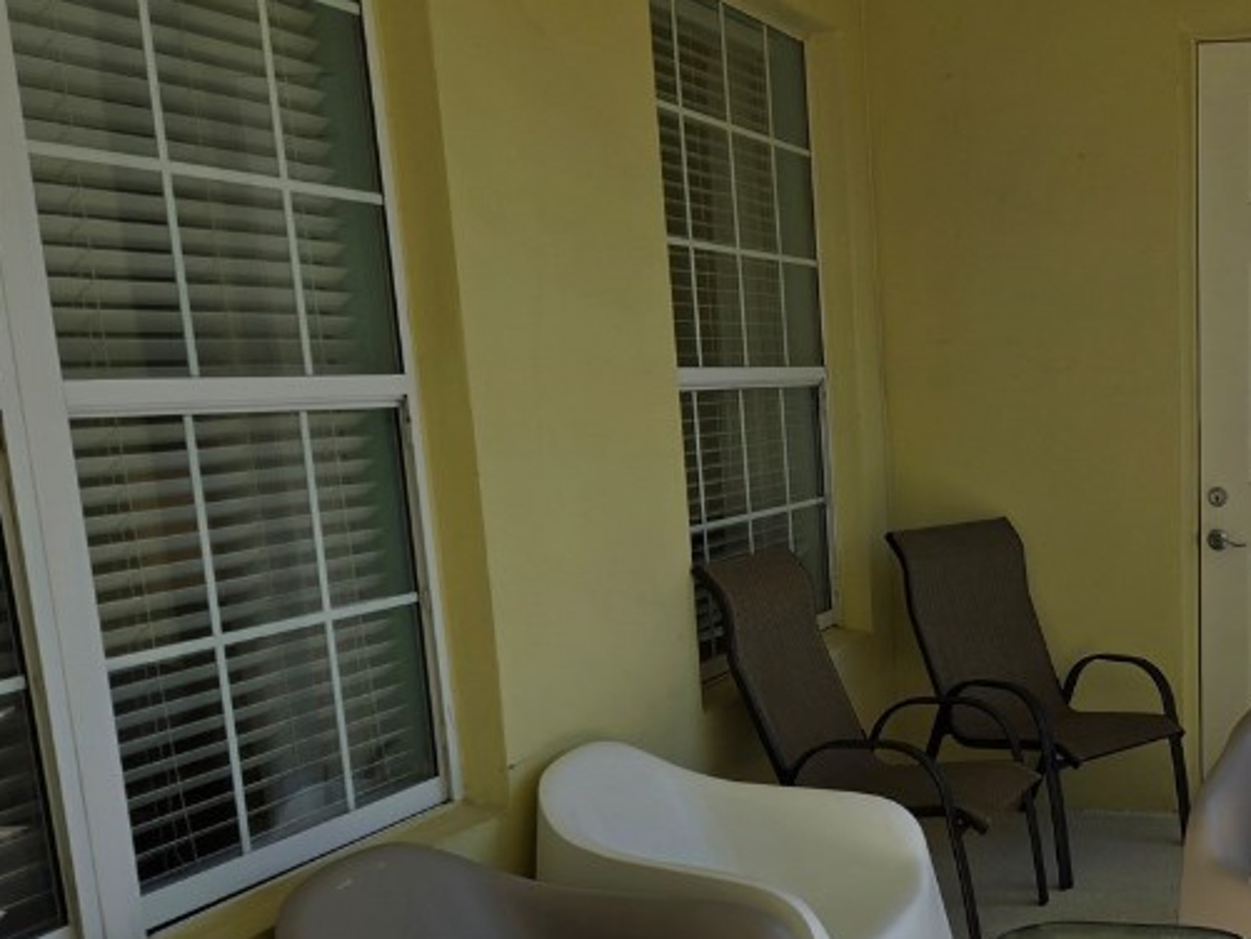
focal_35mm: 47
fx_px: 1699
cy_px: 789
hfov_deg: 37.5
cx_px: 1146
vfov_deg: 30.0
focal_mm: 5.4
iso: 25
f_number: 1.8
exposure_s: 1/2384
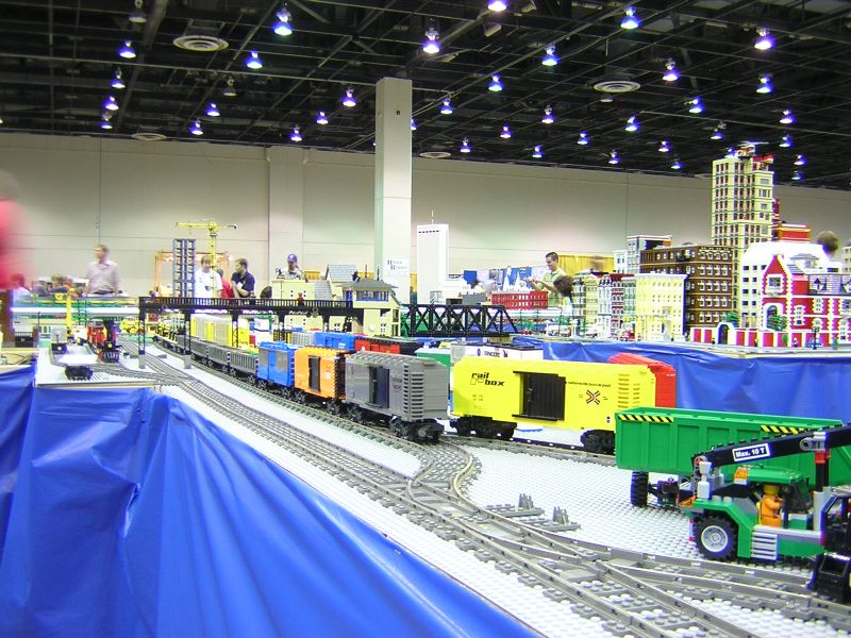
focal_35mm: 36
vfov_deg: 39.7
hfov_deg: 51.4
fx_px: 885
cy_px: 319
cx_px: 426
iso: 139
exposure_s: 1/3.2
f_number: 2.6
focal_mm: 4.7
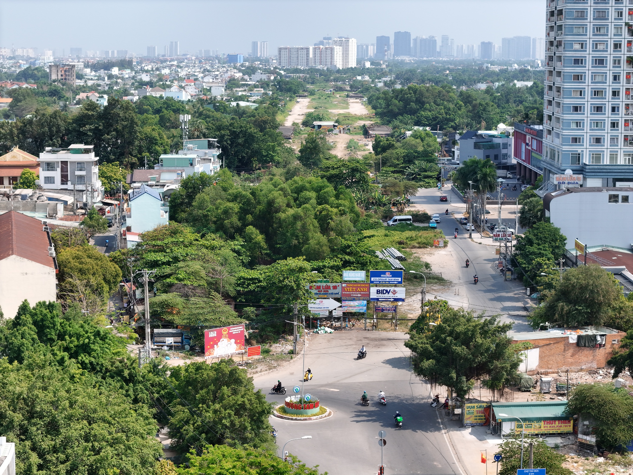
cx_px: 316
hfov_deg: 27.8
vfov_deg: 21.0
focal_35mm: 70
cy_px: 238
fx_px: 1280
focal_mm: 19.35
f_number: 2.8
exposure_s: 1/250
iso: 100
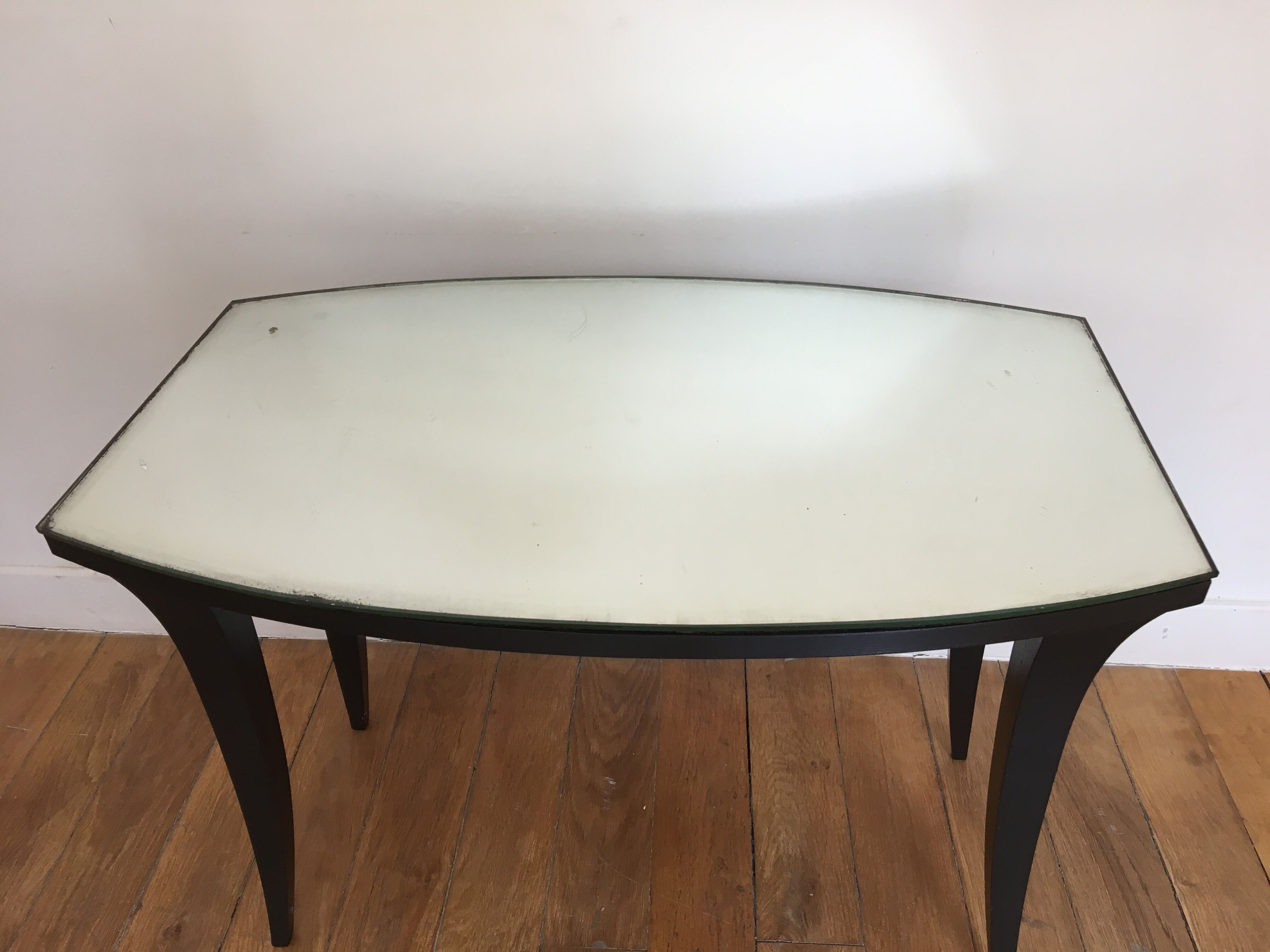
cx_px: 635
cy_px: 476
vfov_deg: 48.2
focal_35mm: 29
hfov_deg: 61.7
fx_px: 1064
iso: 32
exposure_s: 1/33
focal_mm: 4.15
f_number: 2.2
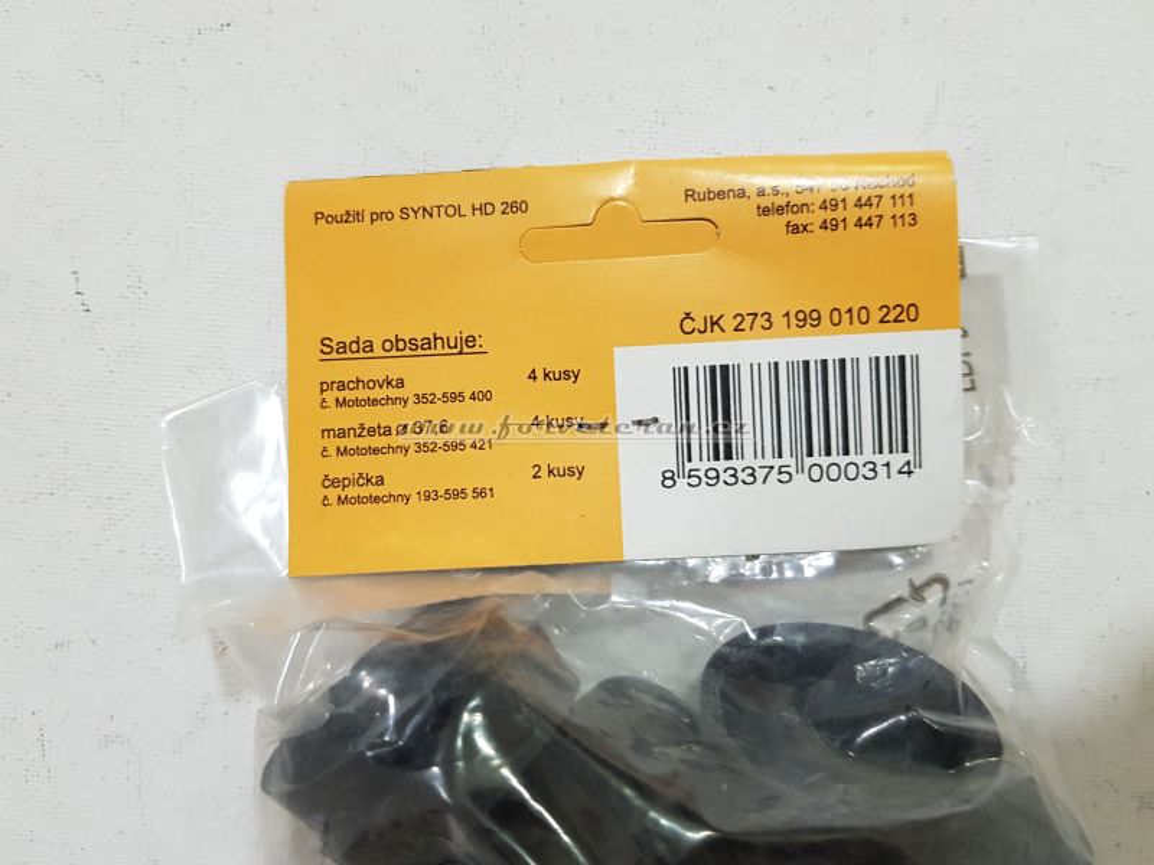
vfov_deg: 53.1
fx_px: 867
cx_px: 577
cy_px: 432
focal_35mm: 26
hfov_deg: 67.3
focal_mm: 4.2
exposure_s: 1/33
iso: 160
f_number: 1.7
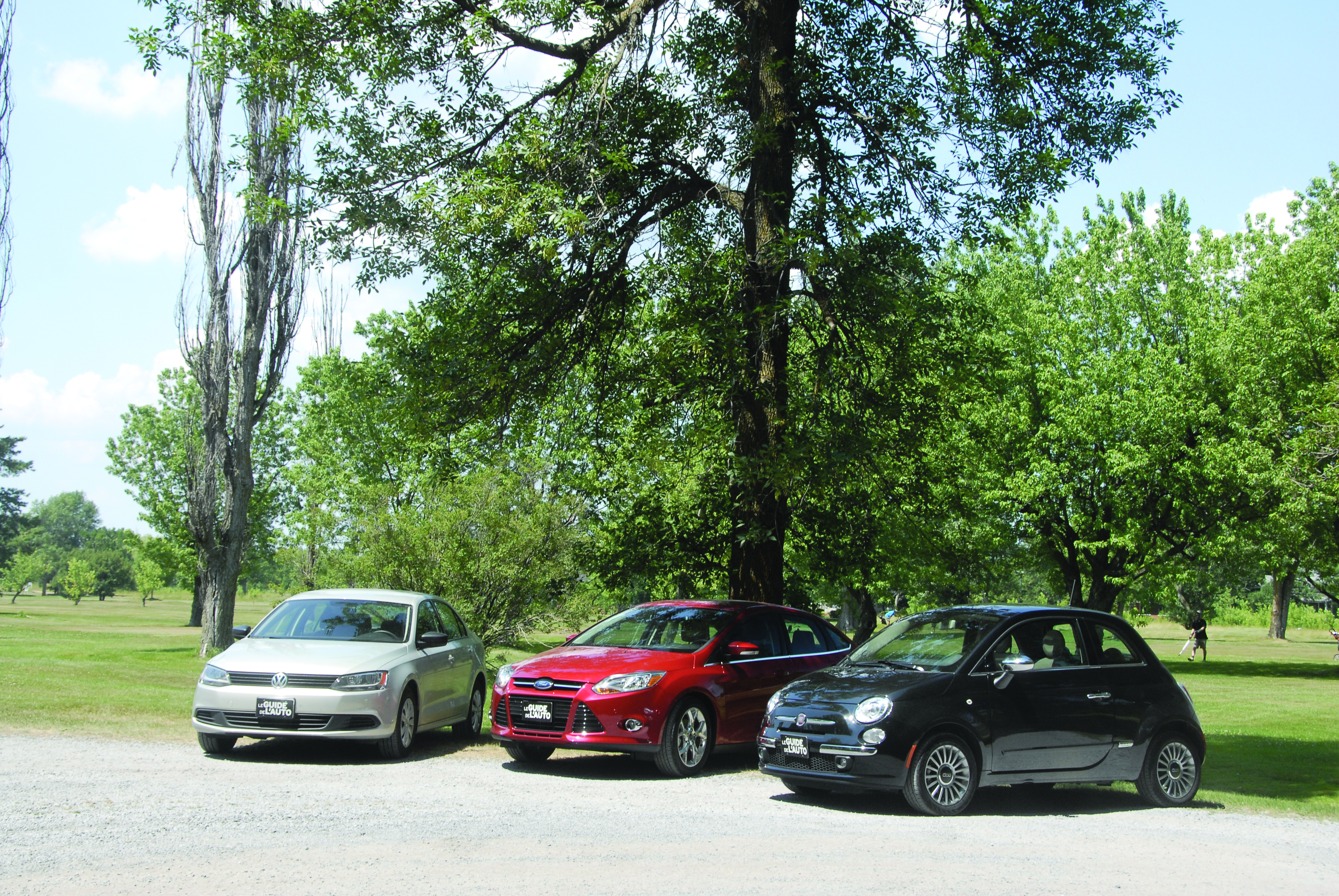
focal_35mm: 48
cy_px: 448
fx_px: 1787
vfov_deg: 28.2
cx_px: 670
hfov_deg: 41.1
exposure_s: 1/100
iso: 400
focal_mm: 32
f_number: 9
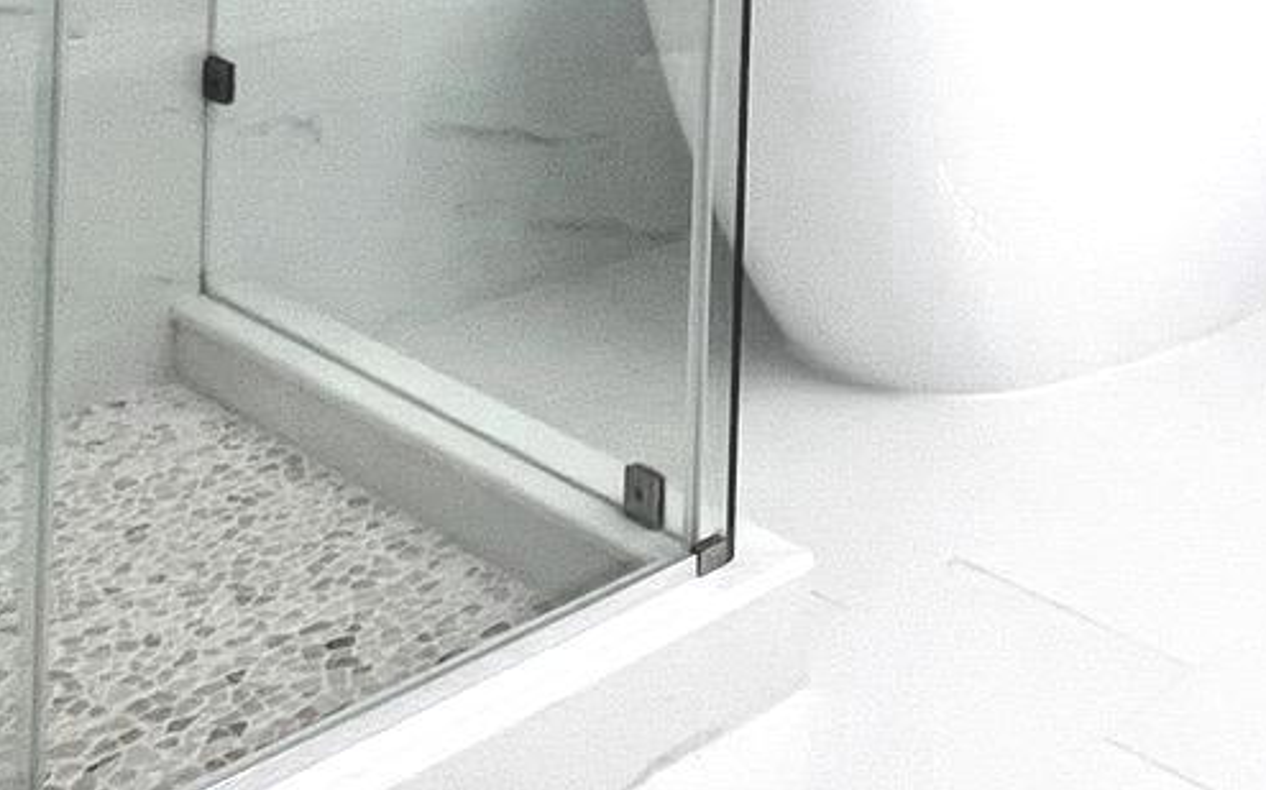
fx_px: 1966
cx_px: 1097
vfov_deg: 19.2
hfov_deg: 34.1
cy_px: -476
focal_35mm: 57
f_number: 1.8
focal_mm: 1.57
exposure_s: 1/120
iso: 160
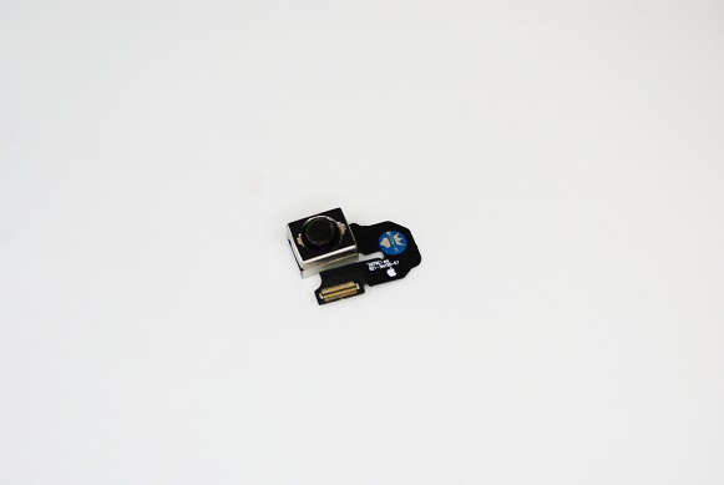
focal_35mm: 90
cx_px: 362
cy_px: 242
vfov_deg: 15.2
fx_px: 1812
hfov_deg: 22.6
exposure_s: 1/160
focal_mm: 60
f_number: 5.6
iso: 1600
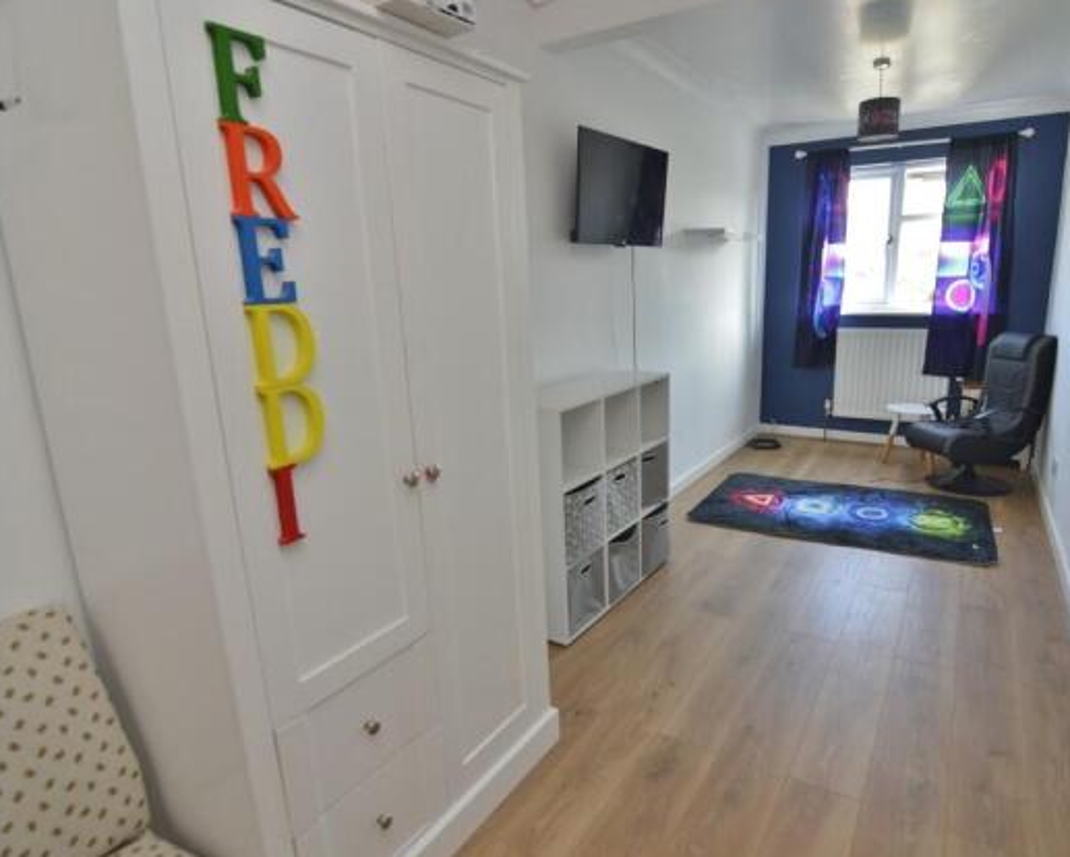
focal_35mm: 20
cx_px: 592
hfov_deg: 81.2
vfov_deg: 69.2
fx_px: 621
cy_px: 433
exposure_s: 1/60
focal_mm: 11
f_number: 4
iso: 560
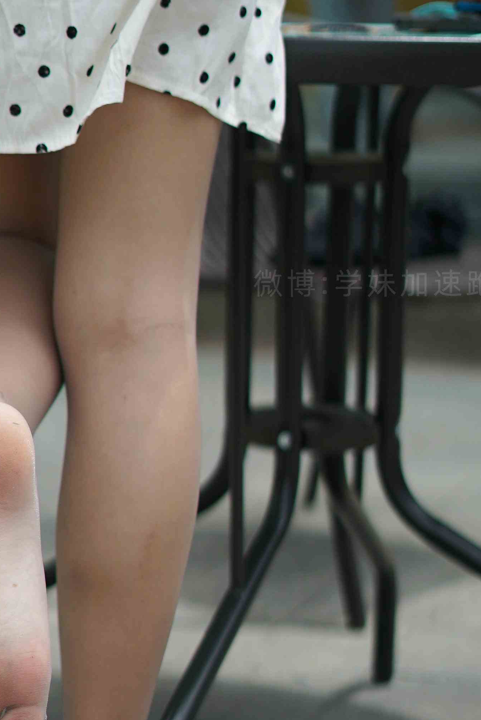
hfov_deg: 12.9
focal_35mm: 105
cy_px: 413
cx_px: 44
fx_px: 2101
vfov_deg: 19.4
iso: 200
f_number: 1.8
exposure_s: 1/8000
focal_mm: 50
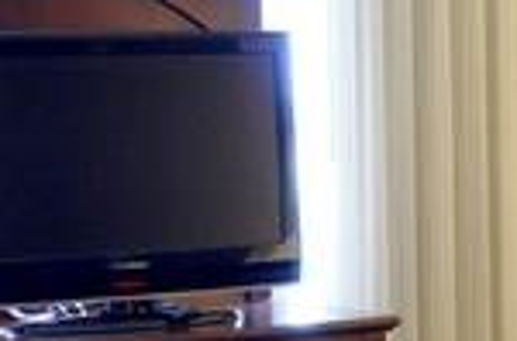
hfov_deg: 13.3
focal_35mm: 149
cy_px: 427
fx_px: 2133
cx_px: 677
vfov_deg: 9.0
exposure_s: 1/25
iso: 1250
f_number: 3.5
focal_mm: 24
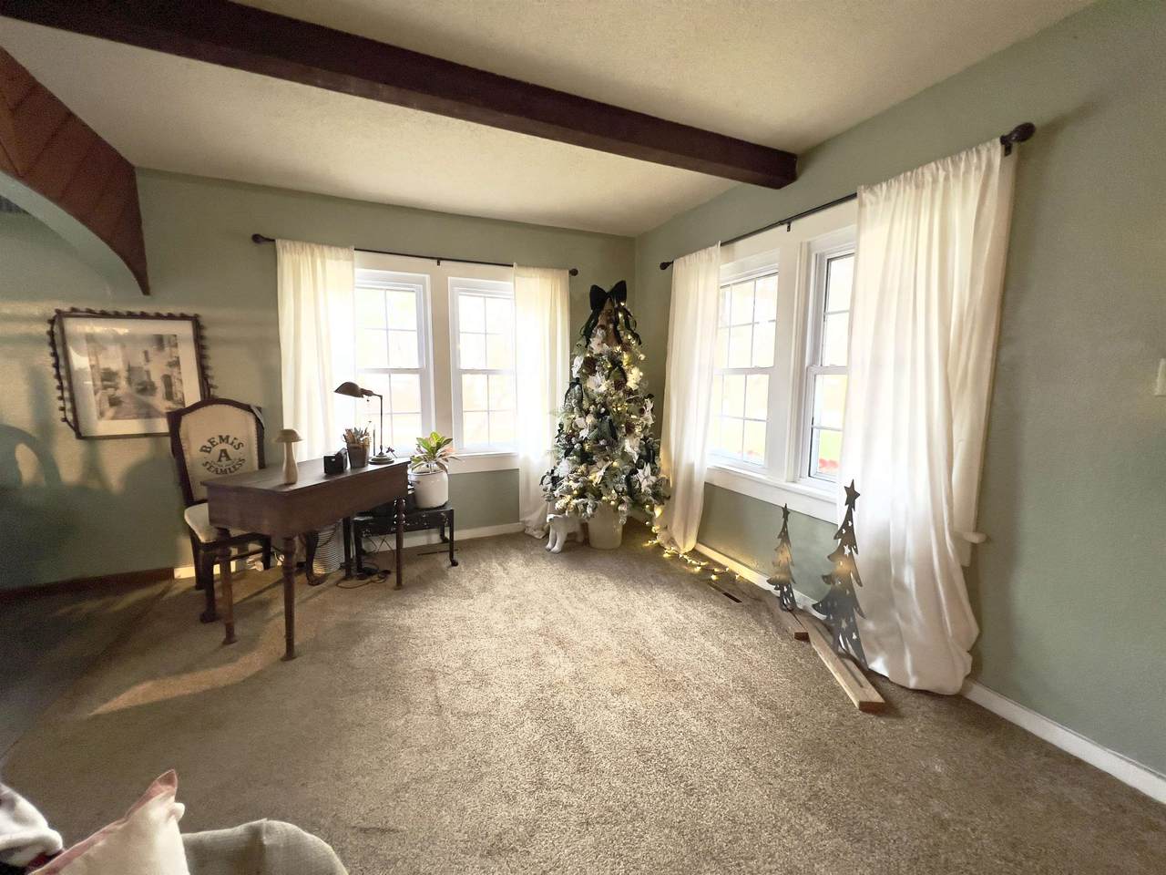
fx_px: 438
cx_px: 583
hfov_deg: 106.2
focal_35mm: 13
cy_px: 438
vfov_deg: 89.9
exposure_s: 1/60
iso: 125
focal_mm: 1.57
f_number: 1.8
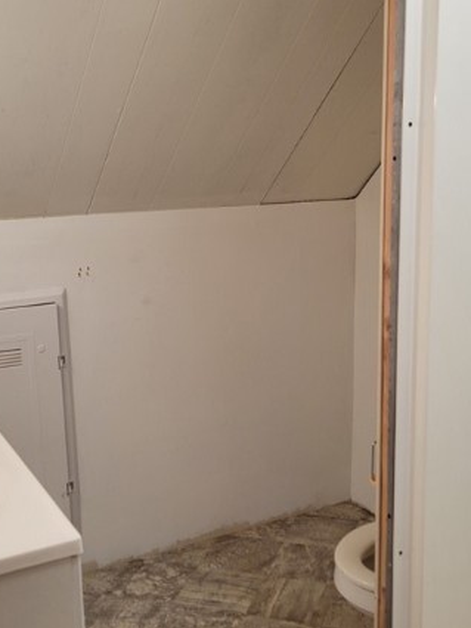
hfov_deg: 30.9
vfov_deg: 40.4
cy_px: 353
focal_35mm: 47
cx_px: 261
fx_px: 852
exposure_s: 1/120
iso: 125
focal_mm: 5.4
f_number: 1.8
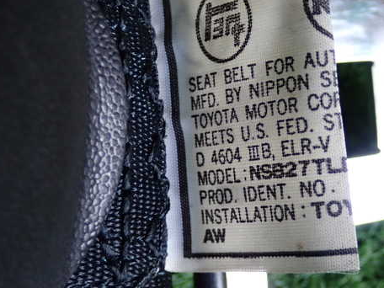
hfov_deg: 27.3
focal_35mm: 71
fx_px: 788
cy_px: 120
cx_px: 229
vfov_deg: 20.7
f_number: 3.3
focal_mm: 9.65
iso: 320
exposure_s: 1/50
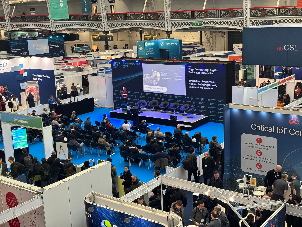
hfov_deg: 36.8
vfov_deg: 28.0
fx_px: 454
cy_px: 114
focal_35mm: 52
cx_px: 151
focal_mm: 5.96
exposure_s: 1/50
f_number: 1.6
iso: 64
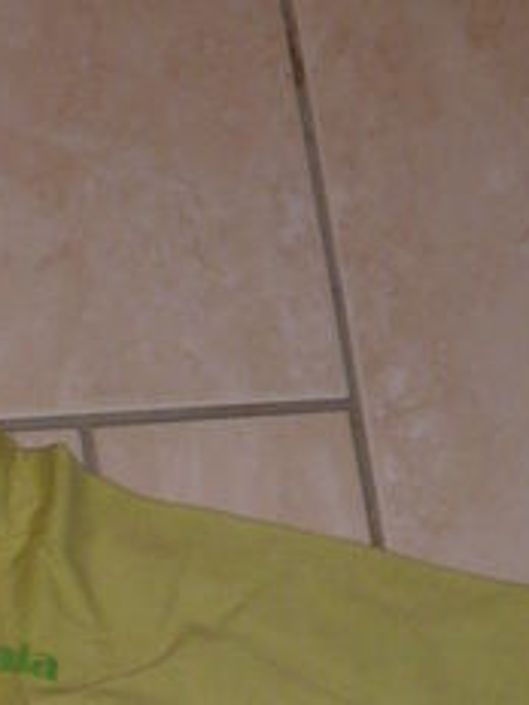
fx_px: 3423
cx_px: -310
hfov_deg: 8.6
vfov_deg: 10.8
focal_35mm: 168
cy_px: 1374
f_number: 3.2
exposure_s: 1/30
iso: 100
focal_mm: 6.4
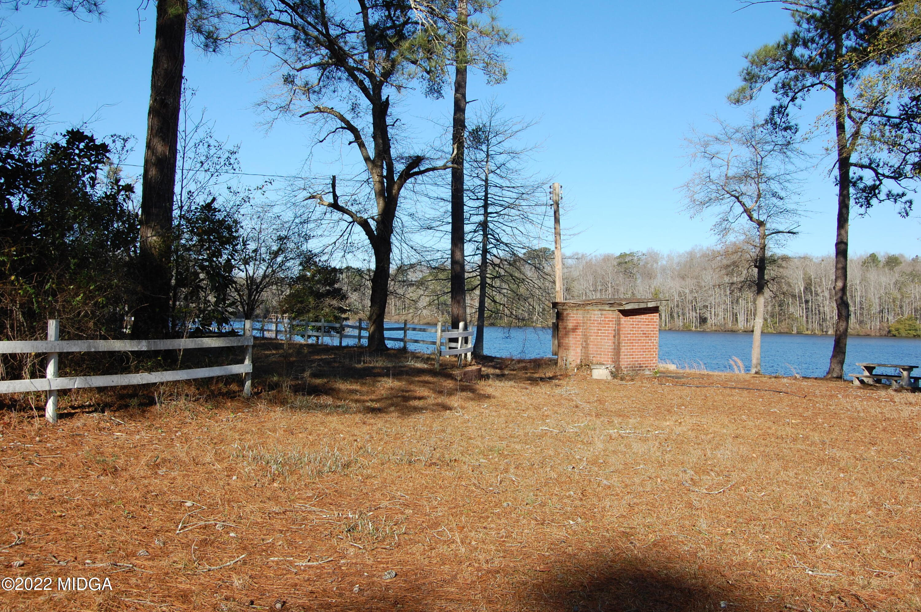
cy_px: 306
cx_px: 460
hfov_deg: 62.0
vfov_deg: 43.5
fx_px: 767
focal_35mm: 30
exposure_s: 1/250
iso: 200
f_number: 8
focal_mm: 20
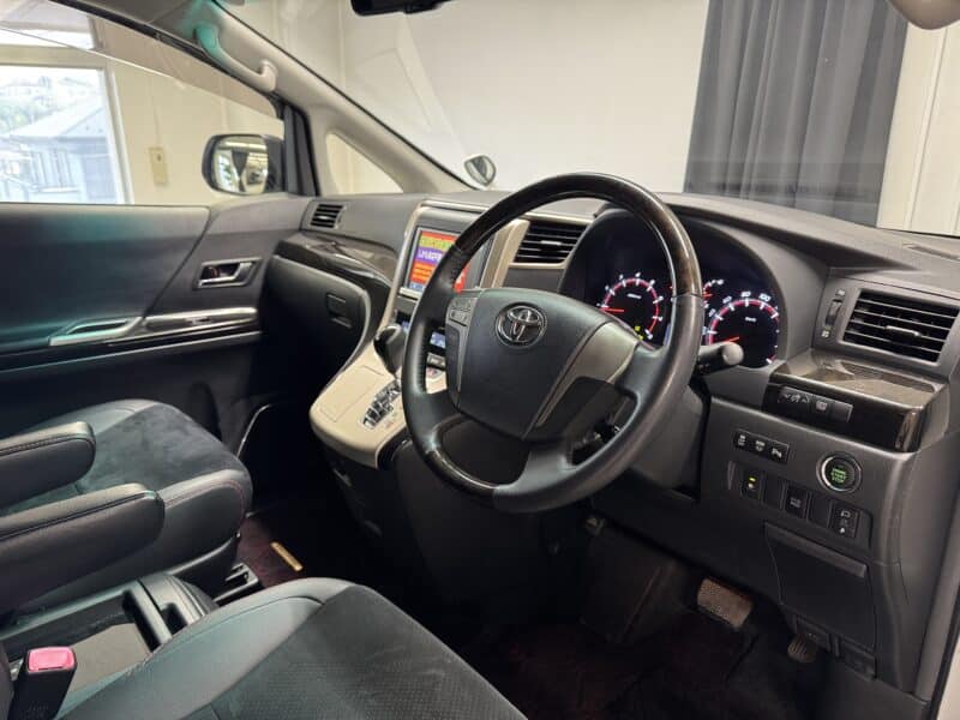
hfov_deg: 71.6
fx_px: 666
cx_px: 480
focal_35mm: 24
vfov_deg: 56.8
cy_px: 360
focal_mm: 6.76
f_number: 1.78
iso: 250
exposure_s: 1/50
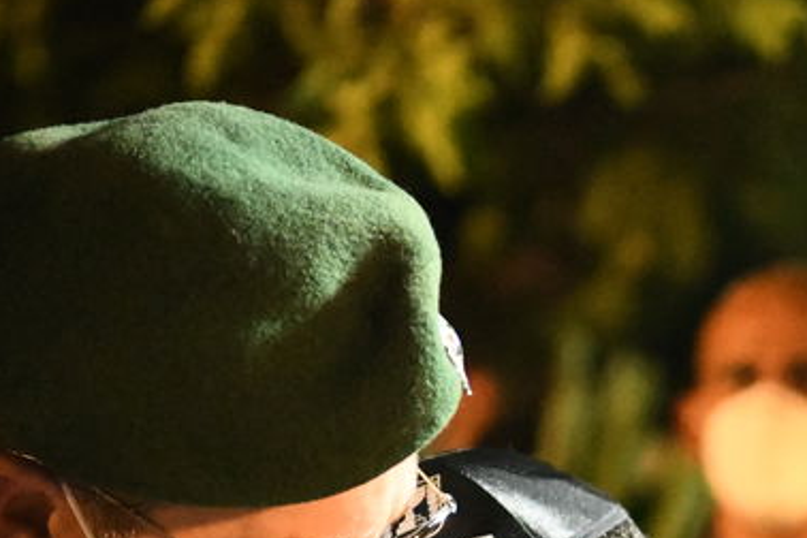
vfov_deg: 5.3
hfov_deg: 7.9
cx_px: 942
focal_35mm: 259
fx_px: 5805
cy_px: 727
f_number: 2.8
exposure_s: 1/320
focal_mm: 70
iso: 16000
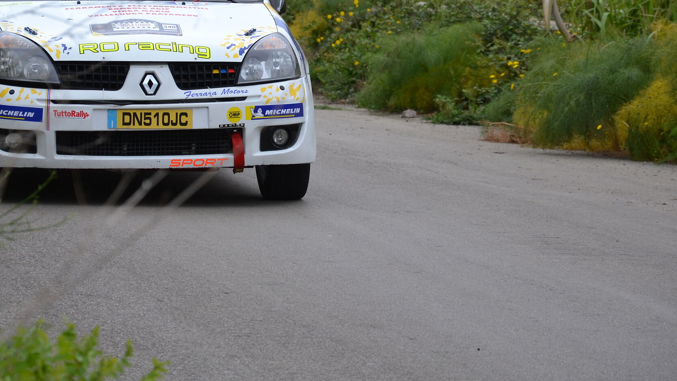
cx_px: 224
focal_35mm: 238
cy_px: 72
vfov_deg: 5.1
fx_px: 4268
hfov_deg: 9.1
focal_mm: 105
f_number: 5.6
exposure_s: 1/1600
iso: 400
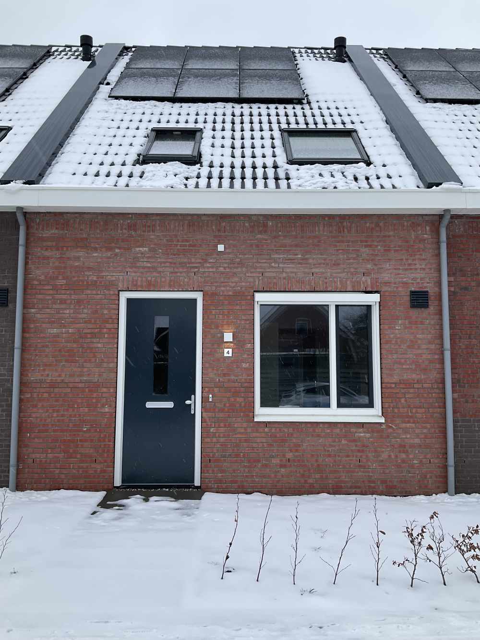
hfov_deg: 48.2
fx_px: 536
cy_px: 320
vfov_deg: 61.7
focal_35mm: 29
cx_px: 240
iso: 16
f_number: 1.8
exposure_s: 1/264
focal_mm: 3
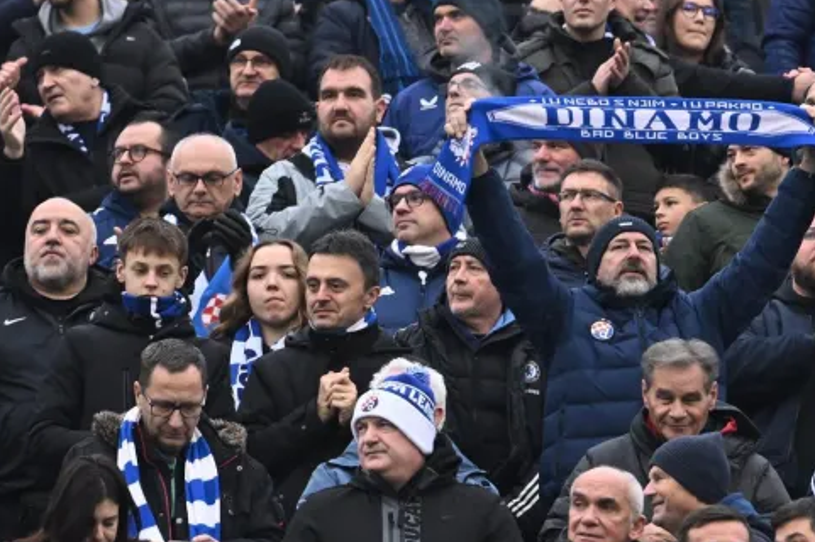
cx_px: 635
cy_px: 342
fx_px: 7149
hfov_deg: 6.5
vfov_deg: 4.3
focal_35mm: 316
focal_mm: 200
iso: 4000
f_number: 4
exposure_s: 1/1600
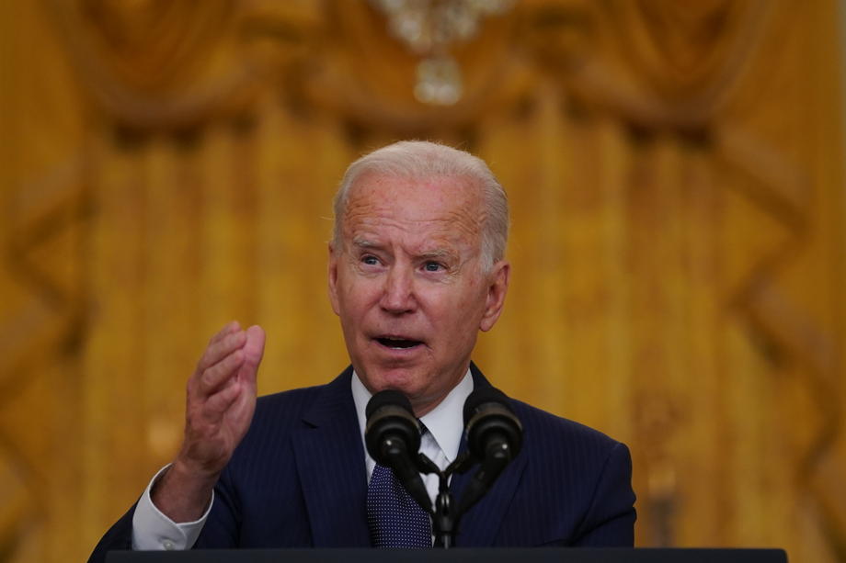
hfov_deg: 8.7
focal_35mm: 237
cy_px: 282
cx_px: 423
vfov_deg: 5.8
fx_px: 5568
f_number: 2.8
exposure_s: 1/400
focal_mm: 158
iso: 2000
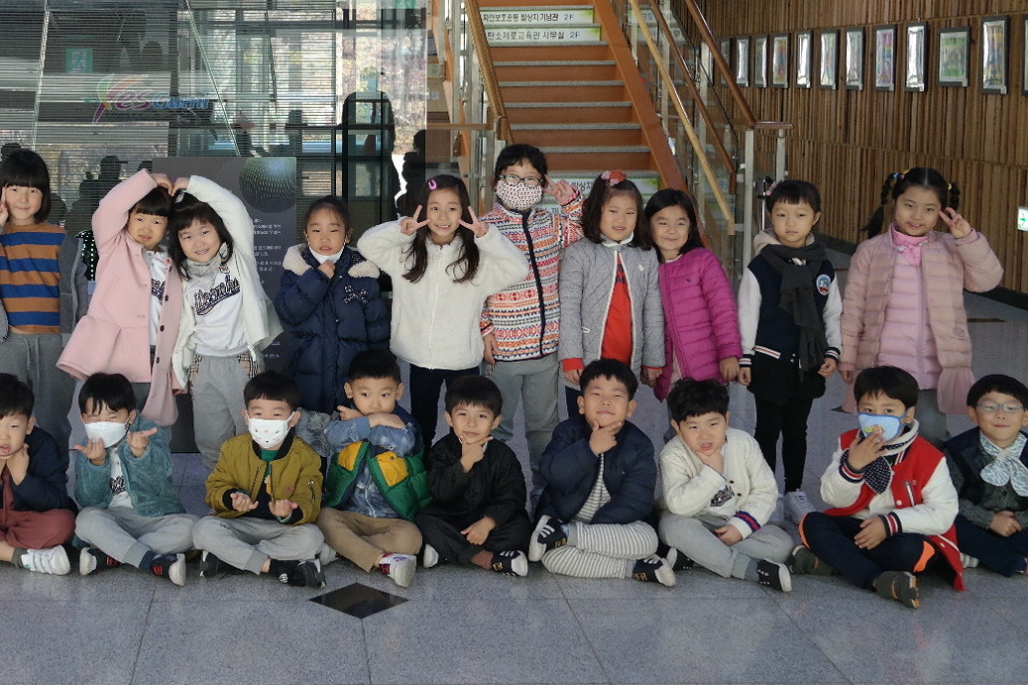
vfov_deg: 26.8
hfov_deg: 39.0
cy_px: 233
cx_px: 311
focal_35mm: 50
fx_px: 1427
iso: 400
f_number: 3.5
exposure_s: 1/40
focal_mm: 20
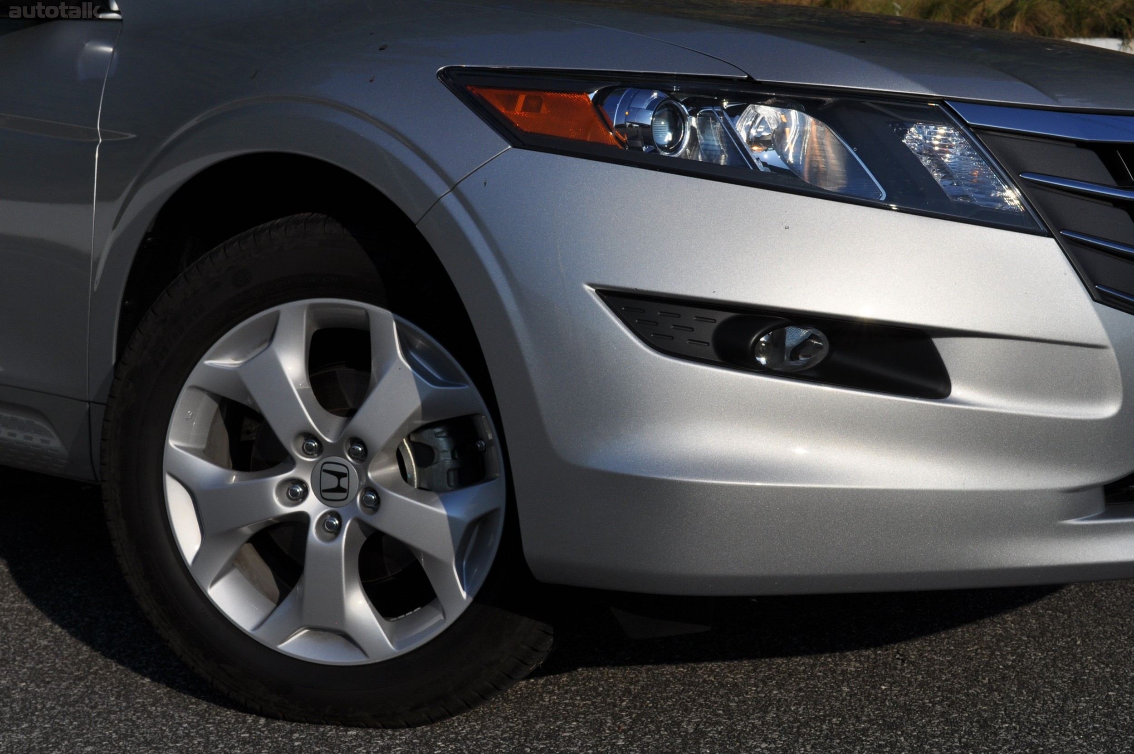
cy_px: 377
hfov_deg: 33.4
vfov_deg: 22.6
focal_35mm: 60
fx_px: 1888
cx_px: 567
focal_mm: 40
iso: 200
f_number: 13
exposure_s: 1/640
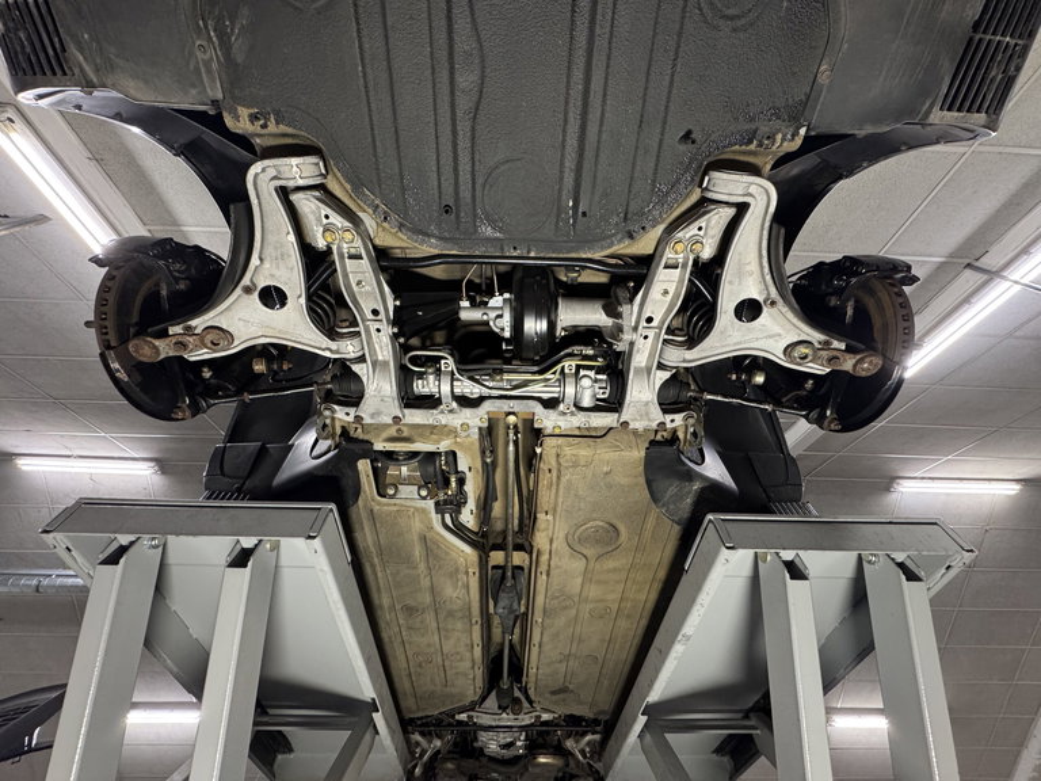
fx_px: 421
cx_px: 520
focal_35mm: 14
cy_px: 390
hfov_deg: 102.1
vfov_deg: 85.7
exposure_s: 1/50
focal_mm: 2.22
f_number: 2.2
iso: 400
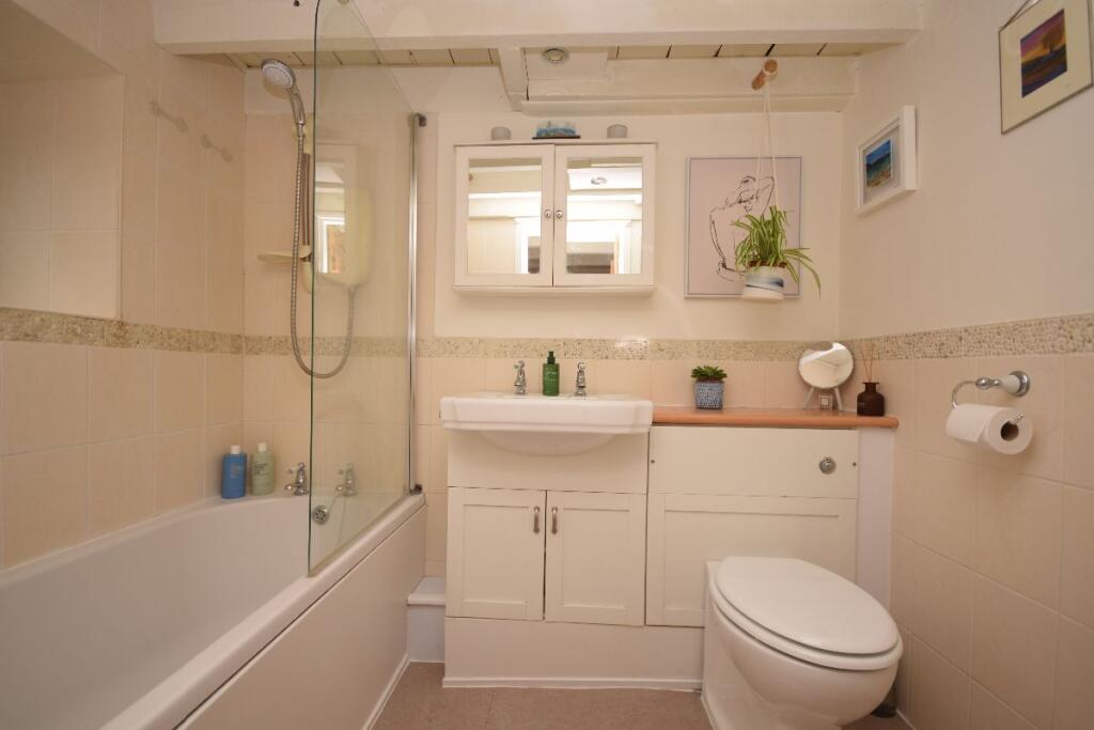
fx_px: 456
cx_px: 547
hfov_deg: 100.4
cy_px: 365
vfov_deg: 77.3
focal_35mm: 15
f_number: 4
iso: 100
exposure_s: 1/60
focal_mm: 10
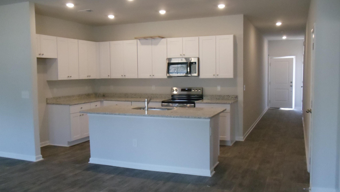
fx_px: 433
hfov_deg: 42.9
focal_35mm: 48
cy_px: 99
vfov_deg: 24.9
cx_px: 170
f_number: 3.5
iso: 800
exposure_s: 1/100
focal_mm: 6
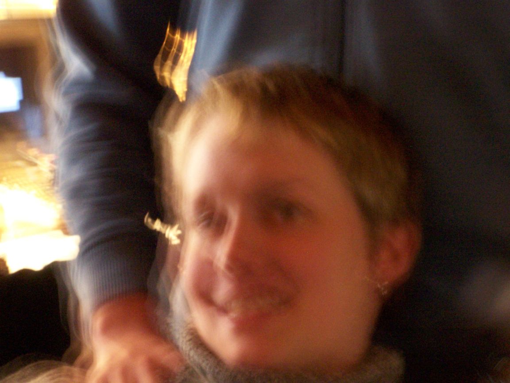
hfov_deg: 15.4
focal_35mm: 128
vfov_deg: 11.6
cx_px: 255
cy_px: 192
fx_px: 1886
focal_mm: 21.2
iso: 400
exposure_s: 2.5
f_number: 8
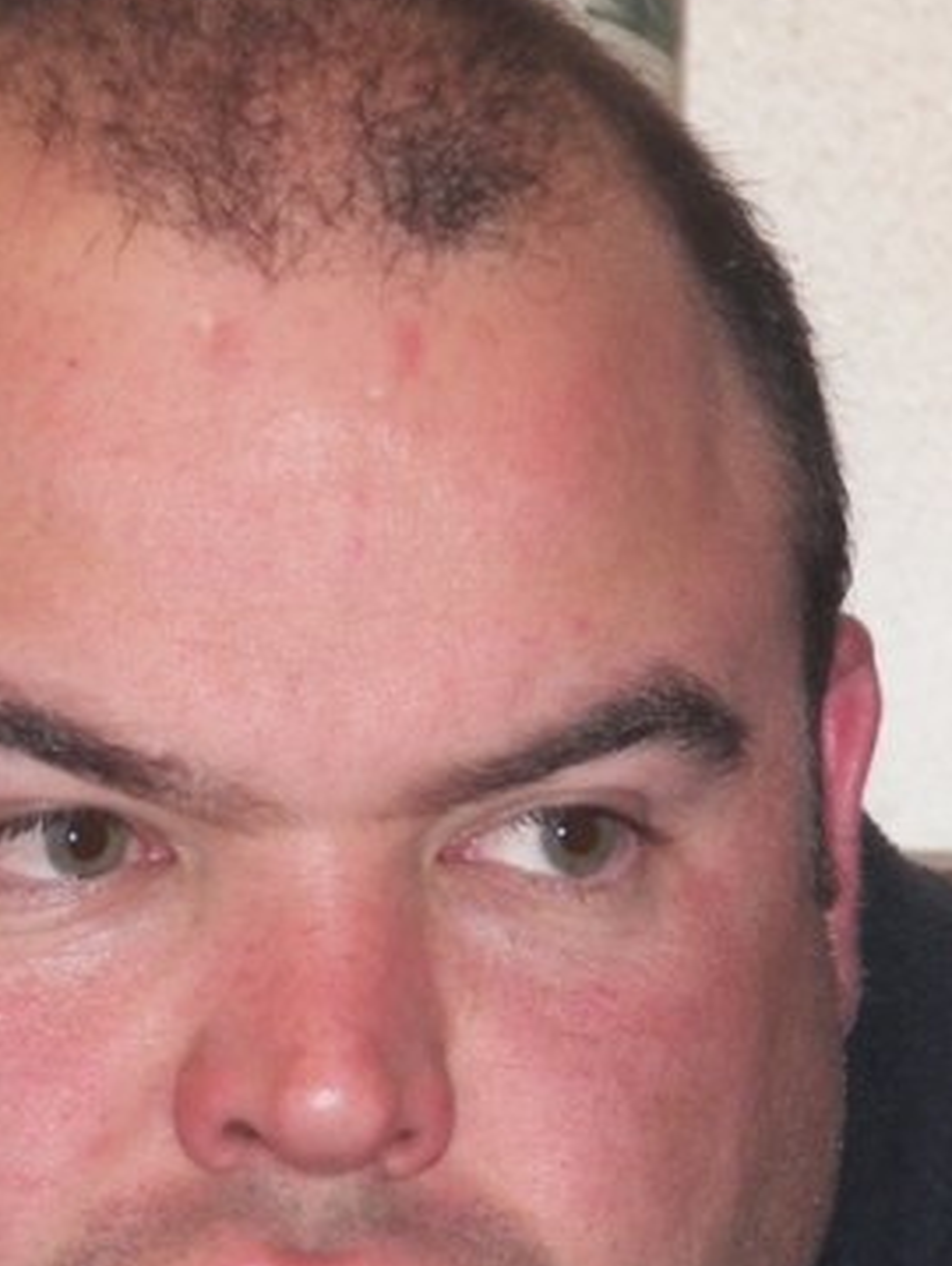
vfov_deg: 4.2
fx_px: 17277
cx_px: 279
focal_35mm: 472
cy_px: 903
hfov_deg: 3.2
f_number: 3.6
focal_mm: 40
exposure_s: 1/60
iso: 100
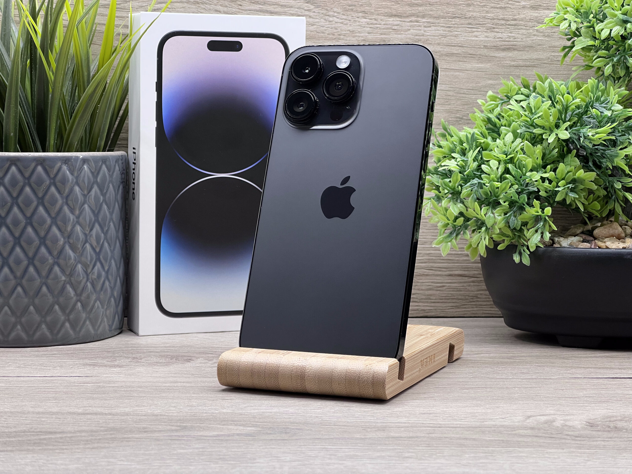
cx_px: 316
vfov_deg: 19.1
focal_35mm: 77
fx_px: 1406
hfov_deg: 25.3
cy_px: 237
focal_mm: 9
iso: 100
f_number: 2.8
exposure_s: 1/100
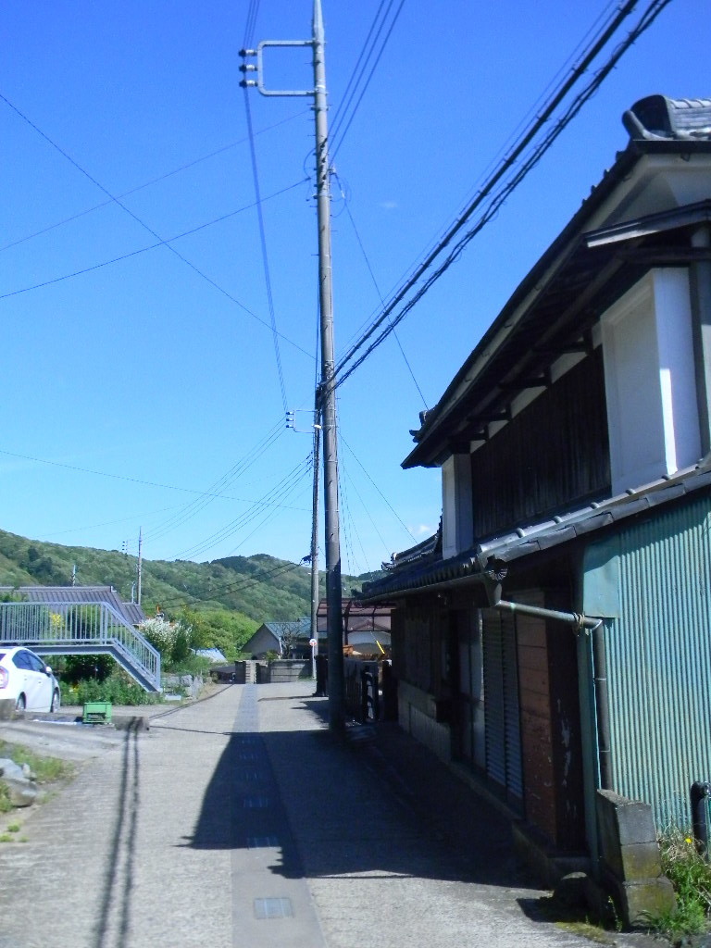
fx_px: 986
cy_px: 474
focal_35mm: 36
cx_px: 356
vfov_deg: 51.4
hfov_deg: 39.7
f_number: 7.4
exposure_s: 1/812
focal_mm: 6.4
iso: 400
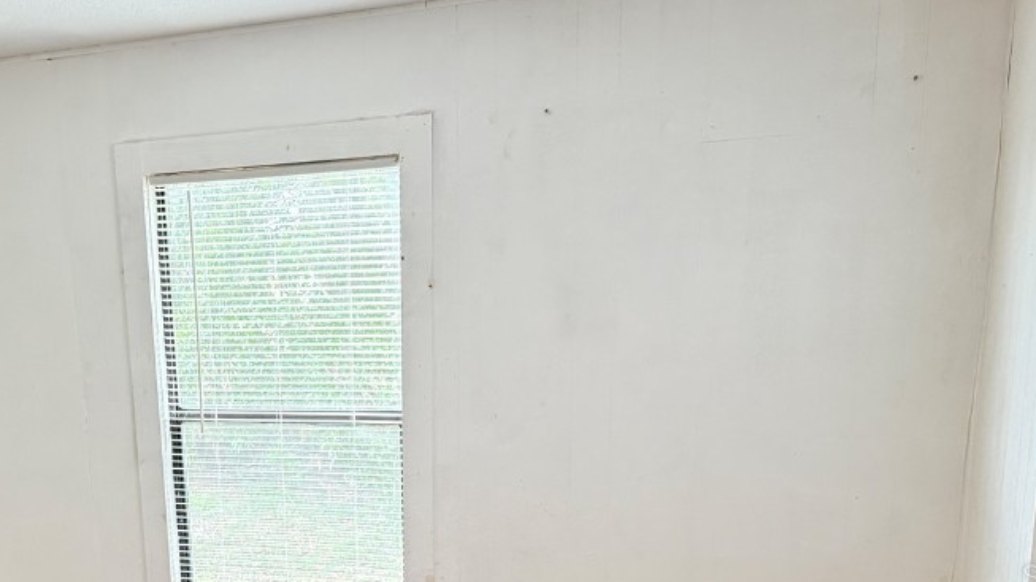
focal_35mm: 41
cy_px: 576
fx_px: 1126
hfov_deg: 48.7
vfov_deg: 27.4
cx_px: 360
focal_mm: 6.76
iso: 640
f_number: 1.78
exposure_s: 1/60
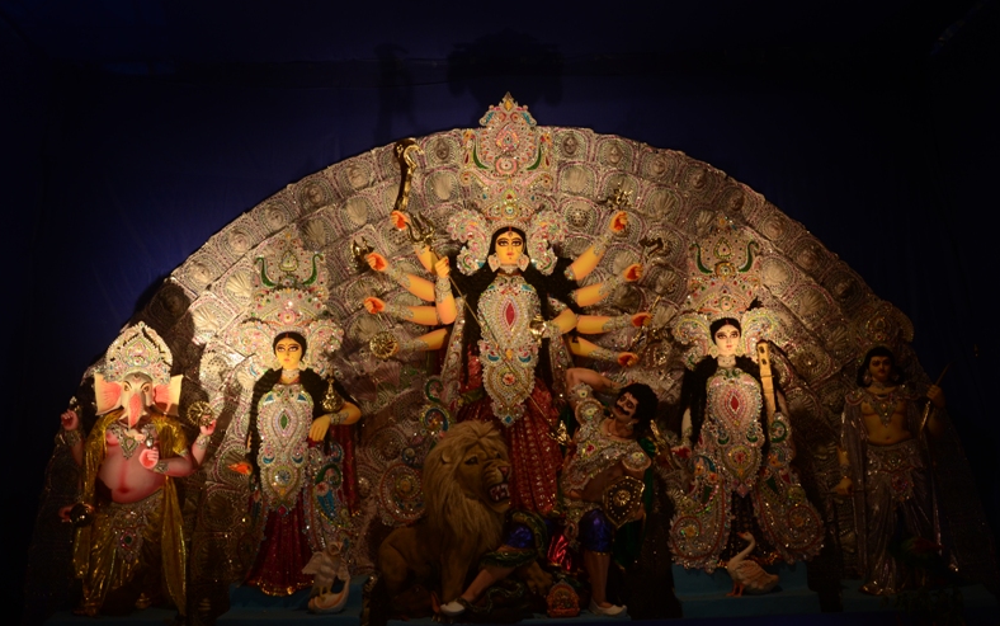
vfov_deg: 38.9
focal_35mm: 33
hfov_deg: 58.9
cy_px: 315
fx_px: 886
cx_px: 504
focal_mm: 21
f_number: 4.5
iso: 500
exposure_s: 1/160
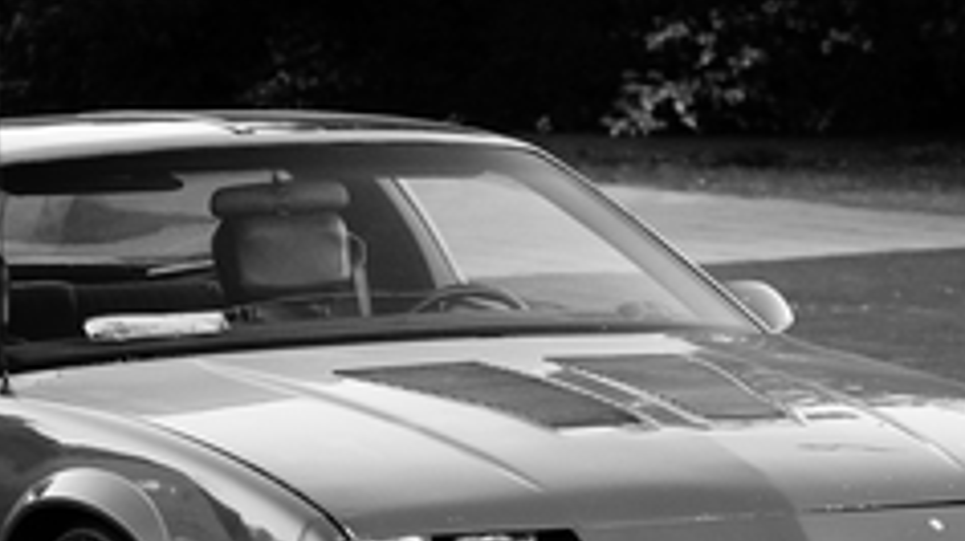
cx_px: 334
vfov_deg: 3.5
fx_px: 8746
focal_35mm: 342
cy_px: 510
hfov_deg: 6.3
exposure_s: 1/200
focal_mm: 112
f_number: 5.6
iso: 1600
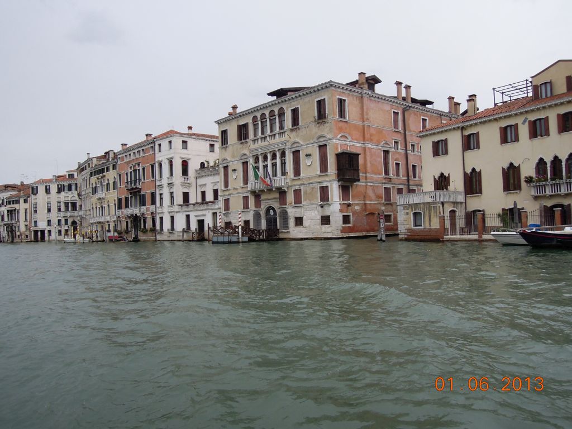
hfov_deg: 71.6
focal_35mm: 24
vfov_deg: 56.8
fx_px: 397
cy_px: 214
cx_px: 286
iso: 160
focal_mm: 4.3
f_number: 2.8
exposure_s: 1/640
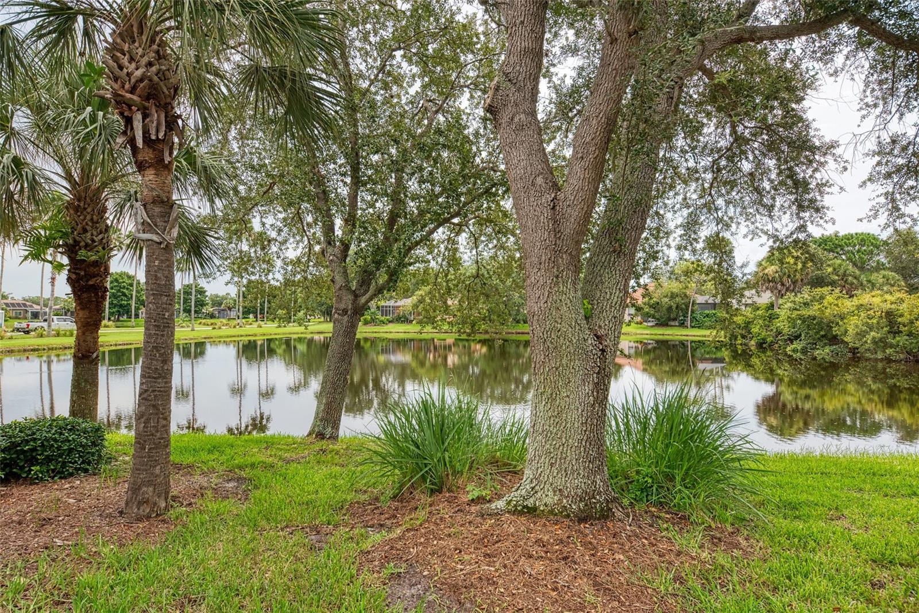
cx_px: 460
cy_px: 306
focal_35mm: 19
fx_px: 485
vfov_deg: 64.6
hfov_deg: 86.9
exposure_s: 1/125
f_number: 7.1
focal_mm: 19
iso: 400
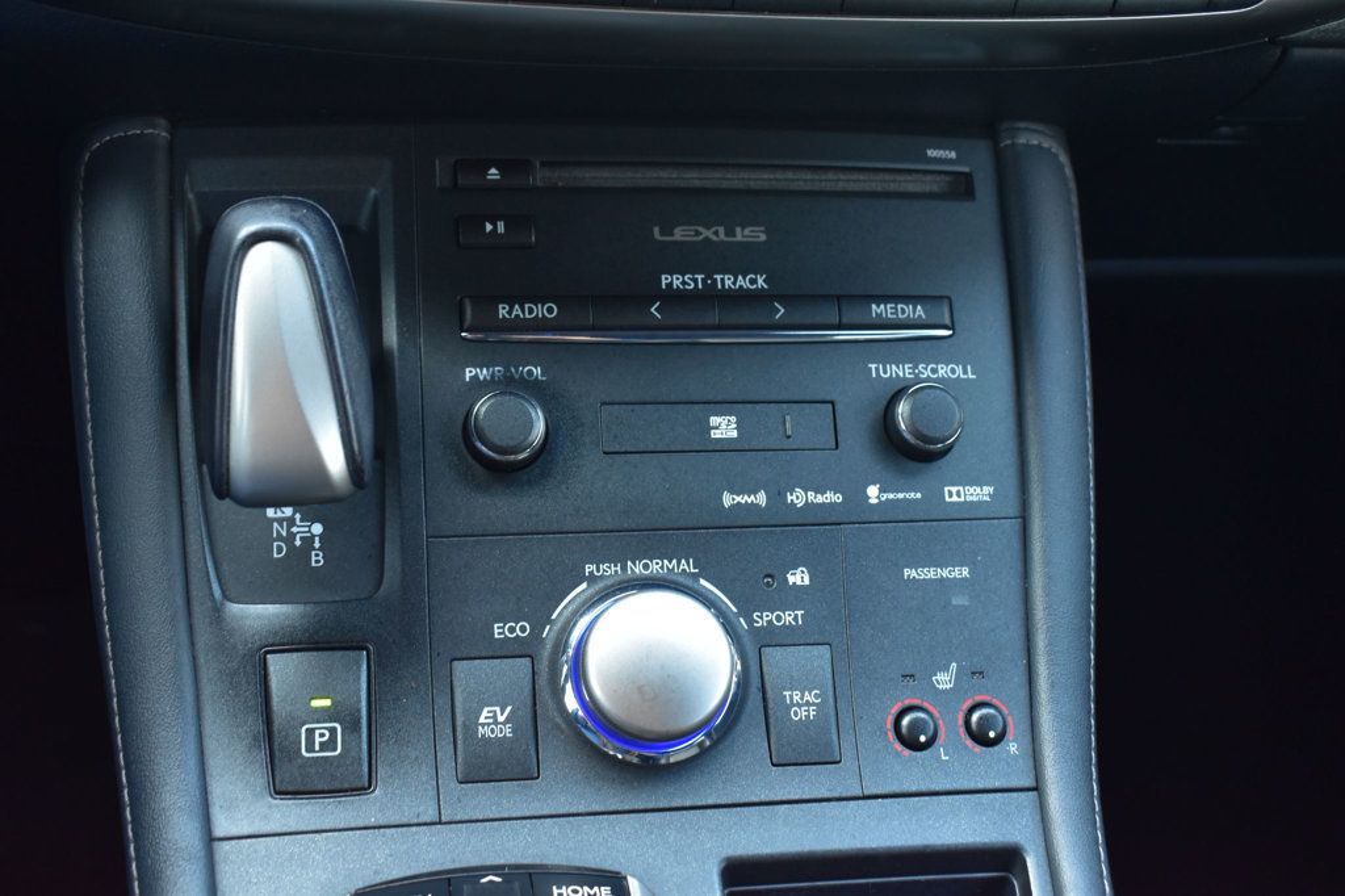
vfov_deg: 34.2
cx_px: 672
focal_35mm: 39
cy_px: 448
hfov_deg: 49.6
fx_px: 1457
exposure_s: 1/15
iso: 1100
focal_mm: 26
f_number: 6.3
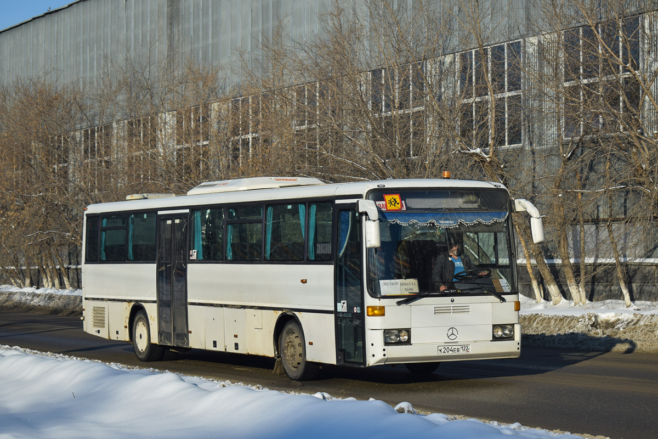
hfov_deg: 26.0
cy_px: 220
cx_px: 329
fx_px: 1426
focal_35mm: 78
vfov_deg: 17.5
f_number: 5.6
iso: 100
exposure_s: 1/800
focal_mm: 52
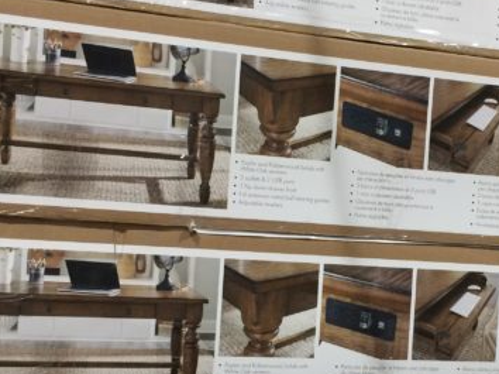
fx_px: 908
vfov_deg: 23.2
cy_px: 236
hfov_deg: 30.2
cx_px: 382
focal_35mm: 63
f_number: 2.2
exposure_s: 1/33
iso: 80
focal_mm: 4.15
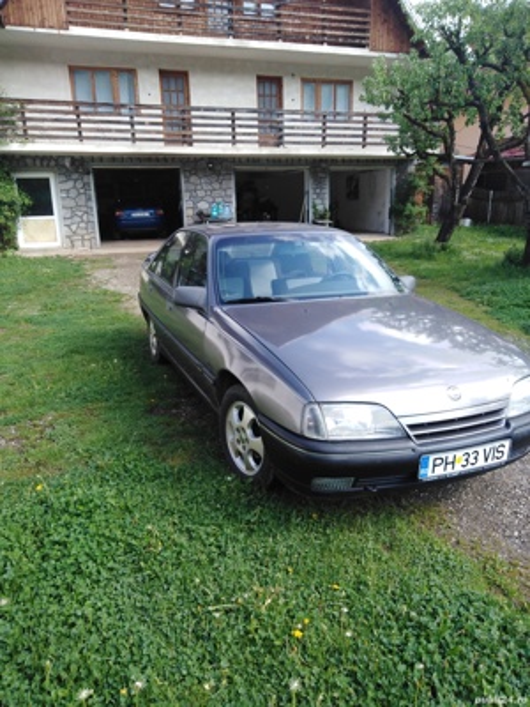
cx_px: 265
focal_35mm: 25
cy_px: 354
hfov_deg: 54.9
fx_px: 510
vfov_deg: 69.4
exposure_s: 1/197
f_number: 2.2
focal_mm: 3.46
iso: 100
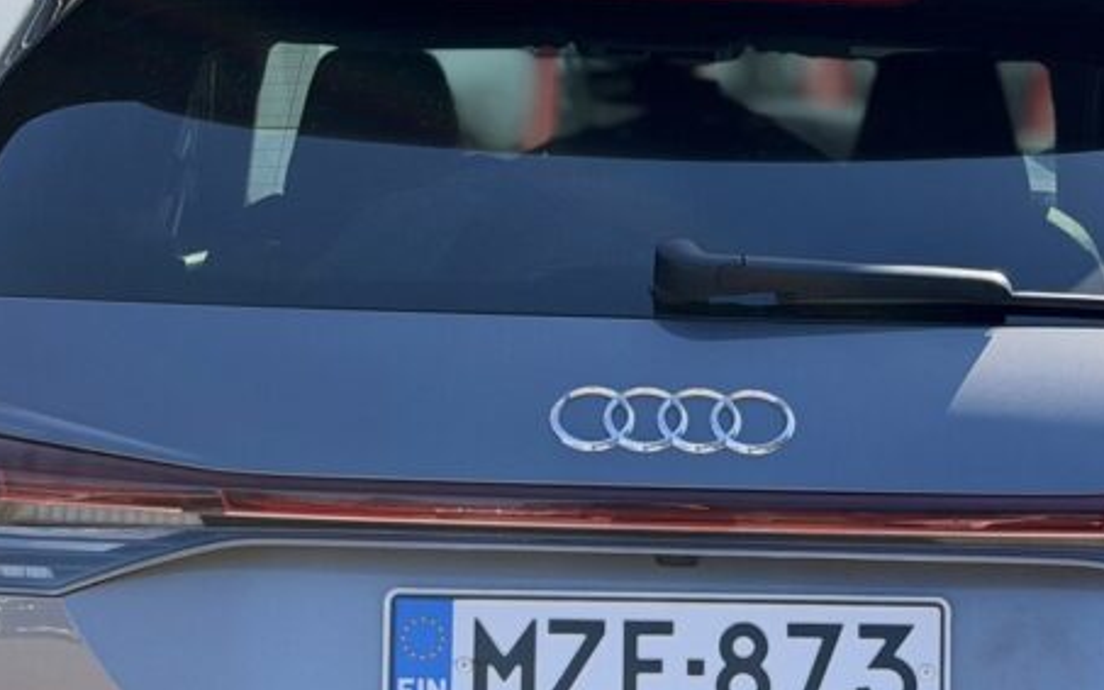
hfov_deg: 18.1
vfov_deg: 11.3
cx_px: 690
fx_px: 3460
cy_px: 695
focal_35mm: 115
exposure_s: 1/2342
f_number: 1.78
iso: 100
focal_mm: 6.76
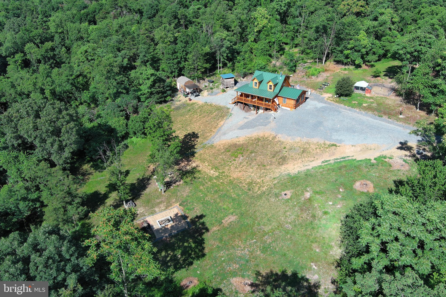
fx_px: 359
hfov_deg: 63.7
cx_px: 223
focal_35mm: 29
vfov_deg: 45.0
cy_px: 148
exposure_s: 1/714
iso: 100
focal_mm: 10.57
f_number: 2.8
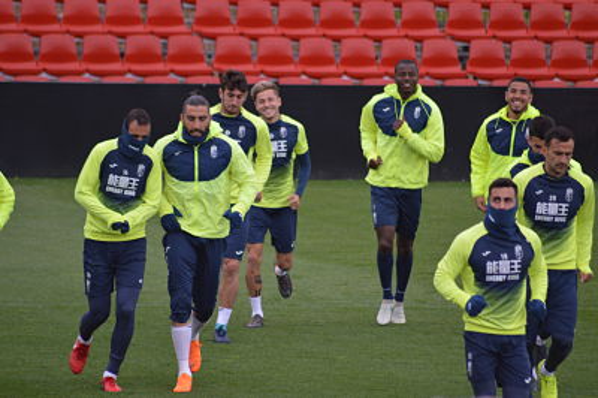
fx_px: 7469
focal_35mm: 450
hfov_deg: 4.6
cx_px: 299
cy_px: 199
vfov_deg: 3.0
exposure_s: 1/500
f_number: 5.6
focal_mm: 300
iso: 400
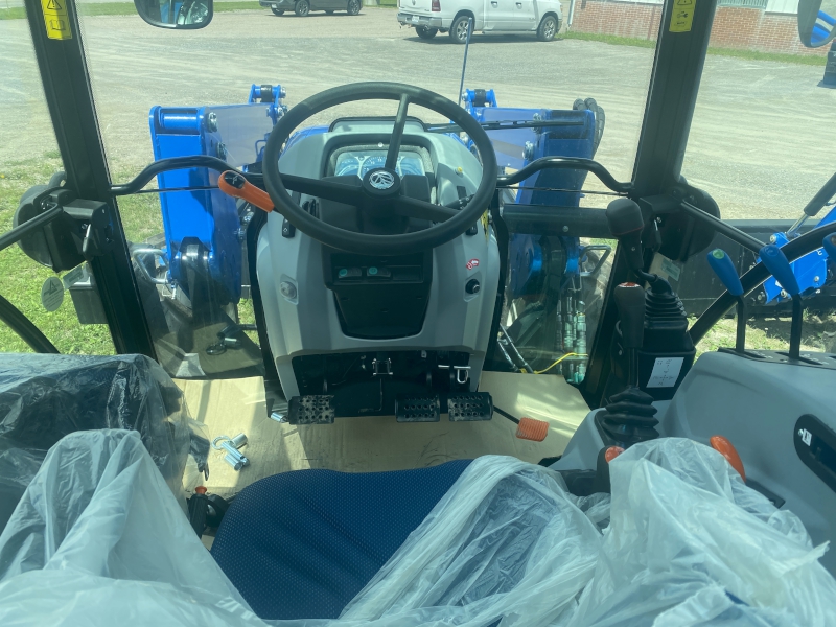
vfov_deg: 53.1
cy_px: 314
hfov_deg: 67.3
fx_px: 628
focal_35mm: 26
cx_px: 418
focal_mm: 4.25
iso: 32
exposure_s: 1/864
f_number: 1.8
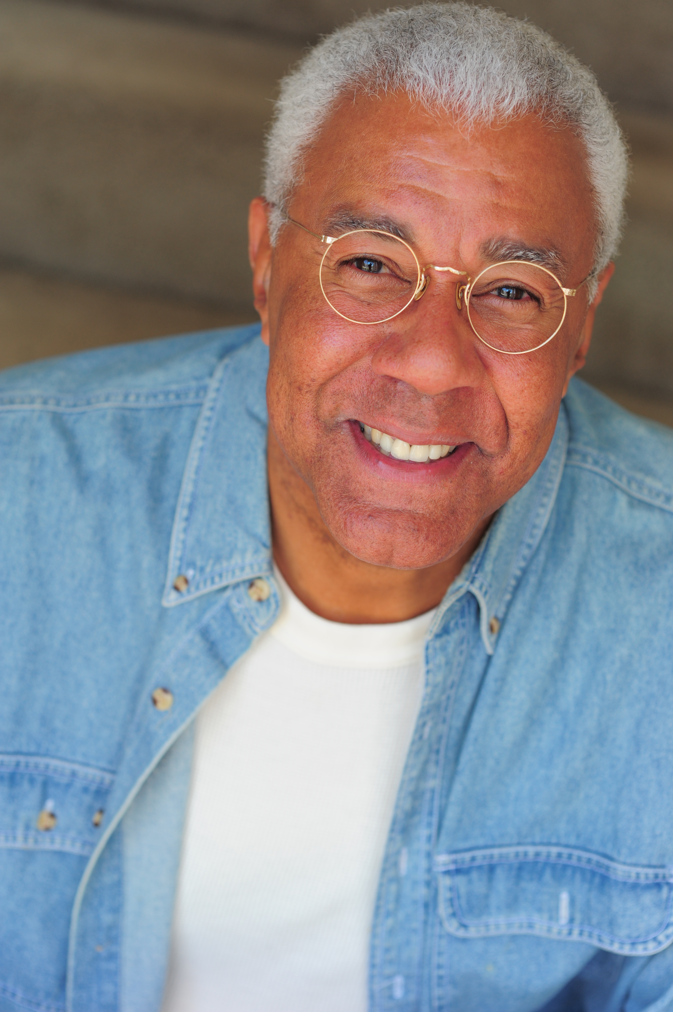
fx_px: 2386
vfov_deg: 23.9
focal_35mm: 85
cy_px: 506
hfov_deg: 16.1
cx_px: 336
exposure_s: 1/320
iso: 400
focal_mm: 85
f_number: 4
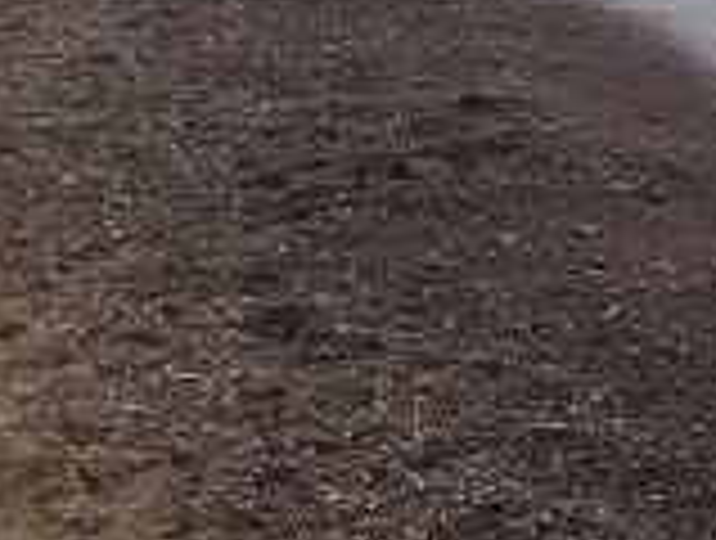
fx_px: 4188
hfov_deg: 8.8
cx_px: 1738
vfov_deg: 7.1
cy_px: -531
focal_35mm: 202
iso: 50
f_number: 2.4
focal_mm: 4.28
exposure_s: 1/4255
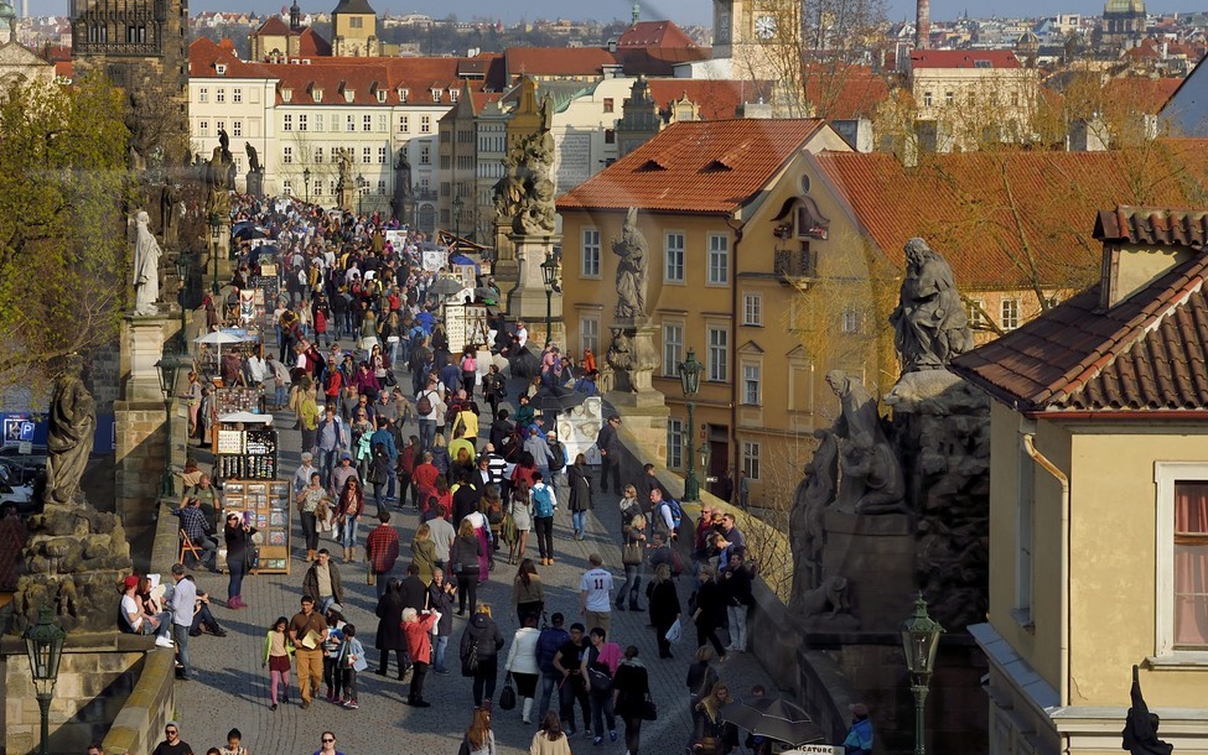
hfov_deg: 17.8
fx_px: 3853
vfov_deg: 11.2
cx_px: 365
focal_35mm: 117
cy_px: 374
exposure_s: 1/250
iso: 200
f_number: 14
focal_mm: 70
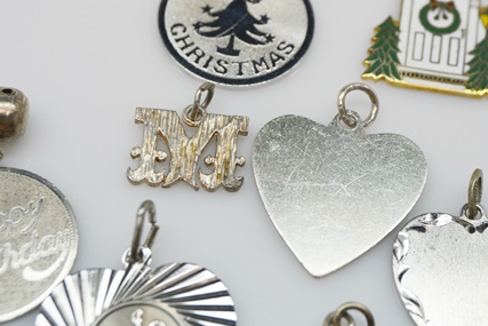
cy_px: 134
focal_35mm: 59
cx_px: 286
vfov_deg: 23.0
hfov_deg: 33.8
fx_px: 800
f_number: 7.1
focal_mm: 28
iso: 200
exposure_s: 1/200
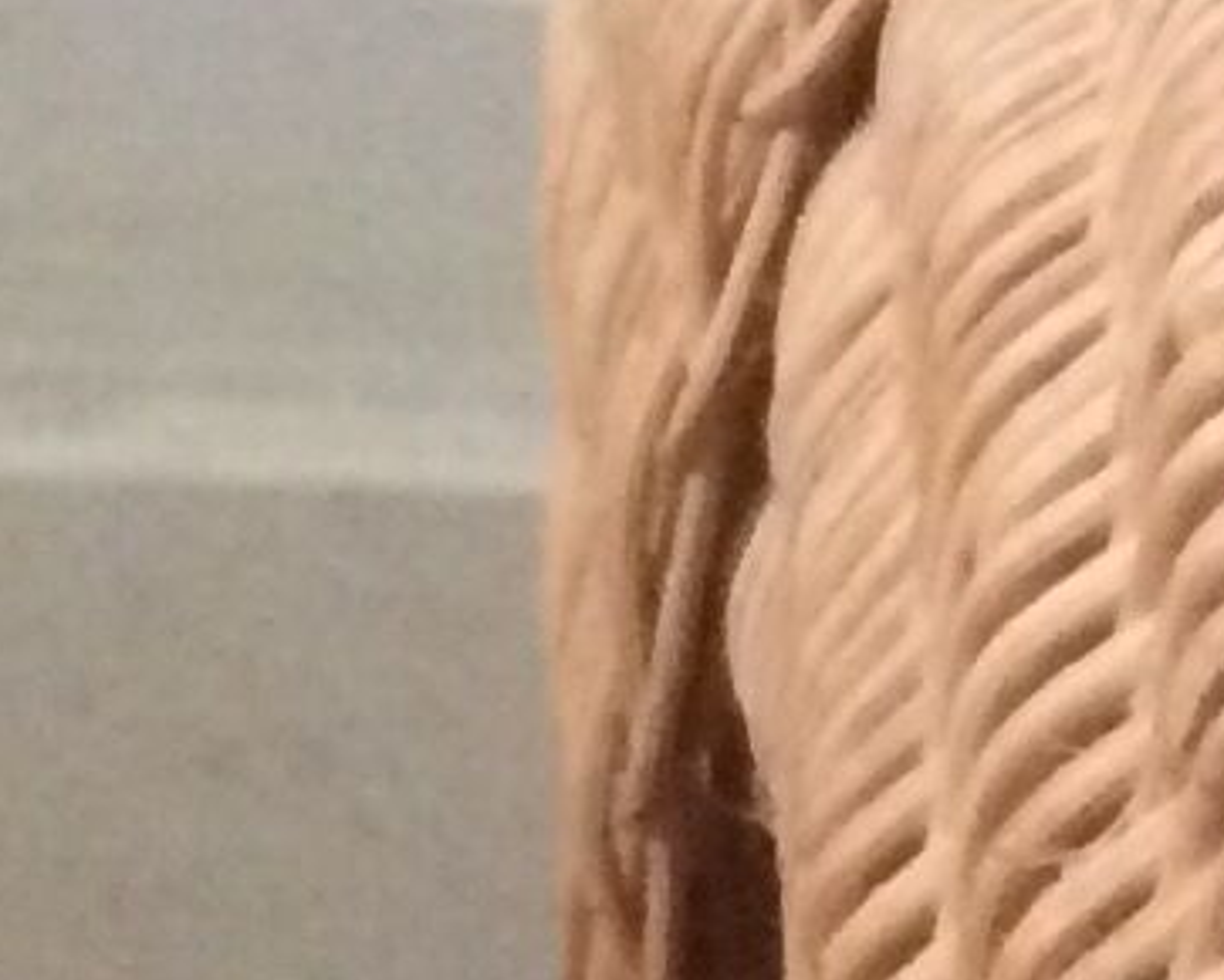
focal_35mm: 255
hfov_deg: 7.2
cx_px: 2654
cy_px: 1852
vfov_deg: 5.9
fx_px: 9243
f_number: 2.2
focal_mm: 4.15
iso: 320
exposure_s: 1/25
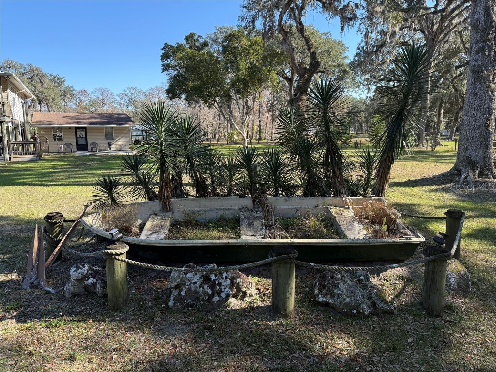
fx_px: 344
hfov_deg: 71.6
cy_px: 186
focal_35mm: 24
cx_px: 248
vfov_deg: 56.8
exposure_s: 1/1271
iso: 100
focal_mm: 6.76
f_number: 1.78
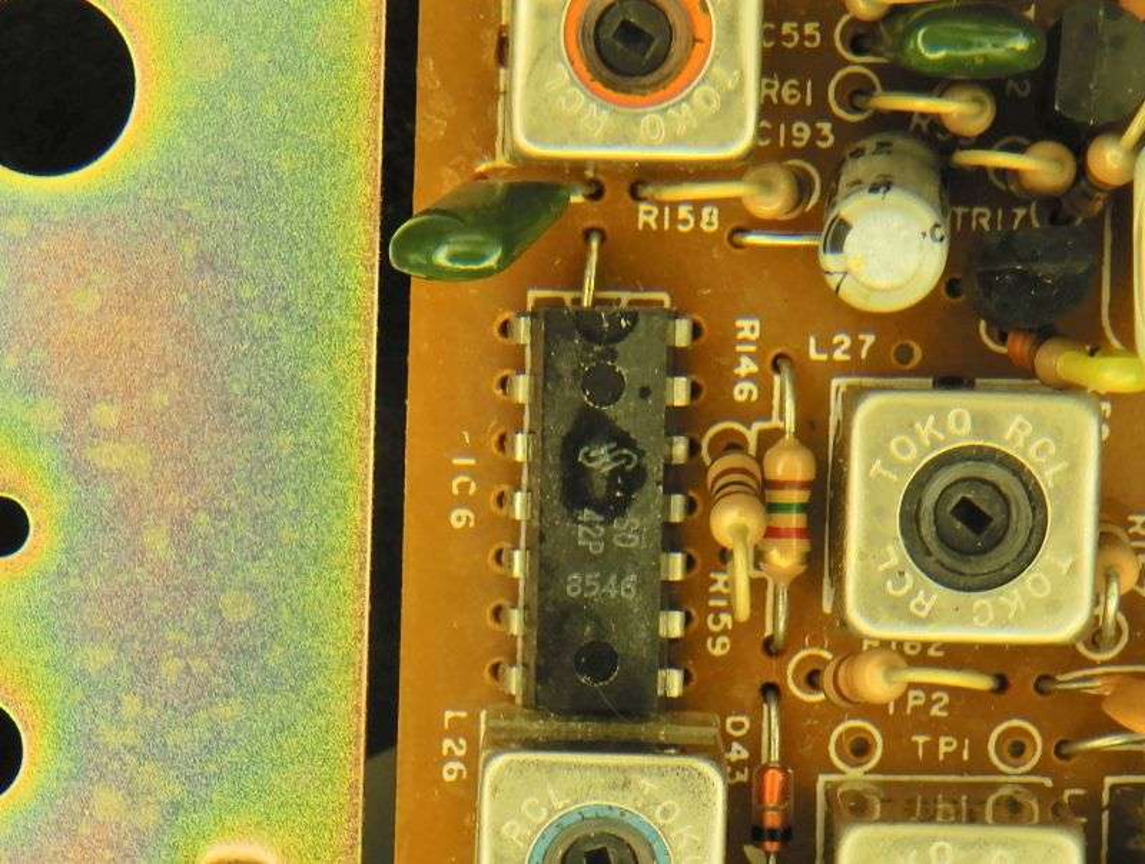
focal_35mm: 50
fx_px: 1658
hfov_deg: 38.1
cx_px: 572
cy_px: 432
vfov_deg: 29.2
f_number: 6.3
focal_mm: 8.9
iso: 80
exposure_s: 1/40
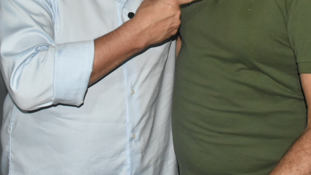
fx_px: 619
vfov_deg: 15.7
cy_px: -10
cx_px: 168
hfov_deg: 28.2
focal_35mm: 75
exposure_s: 1/160
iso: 2500
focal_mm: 23
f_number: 5
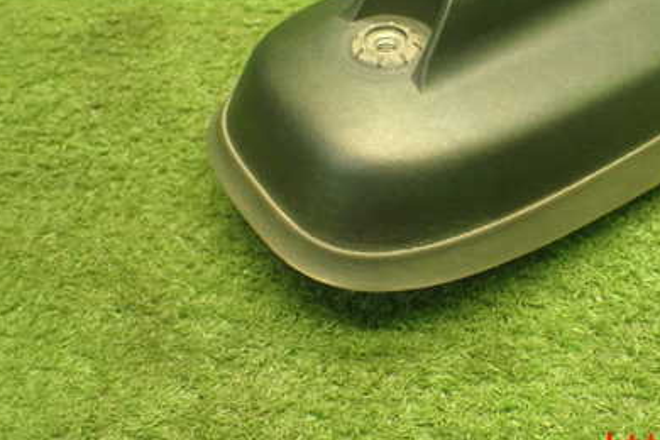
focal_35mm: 48
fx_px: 880
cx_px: 481
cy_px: 90
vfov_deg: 27.5
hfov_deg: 40.2
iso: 800
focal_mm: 5.4
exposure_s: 1/80
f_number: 2.3
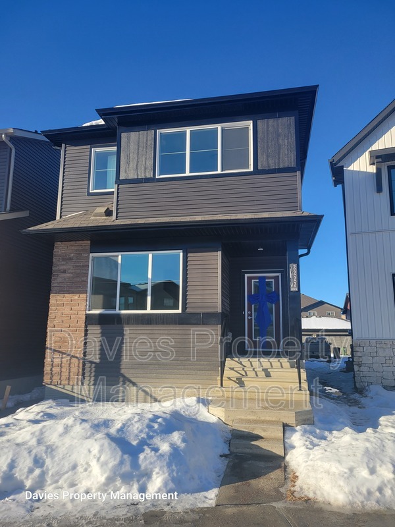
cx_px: 198
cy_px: 264
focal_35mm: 26
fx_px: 396
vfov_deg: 67.3
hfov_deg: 53.1
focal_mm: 5.4
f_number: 1.8
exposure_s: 1/1610
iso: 40
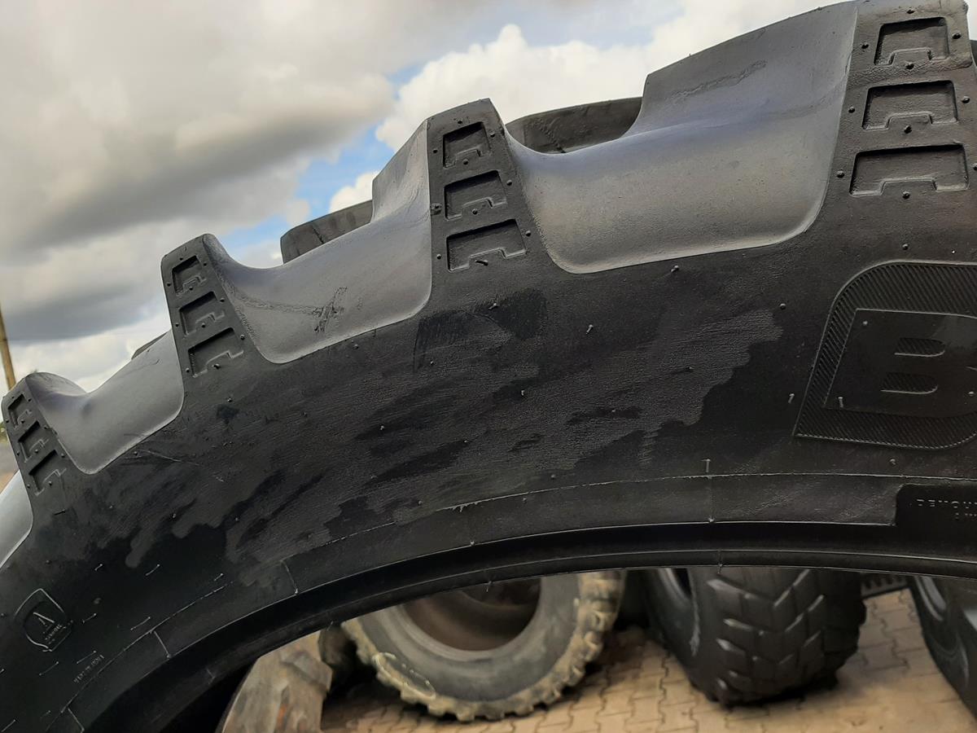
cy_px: 366
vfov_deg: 53.1
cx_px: 488
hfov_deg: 67.3
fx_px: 734
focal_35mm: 26
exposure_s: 1/1017
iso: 40
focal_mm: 3.93
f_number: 1.7
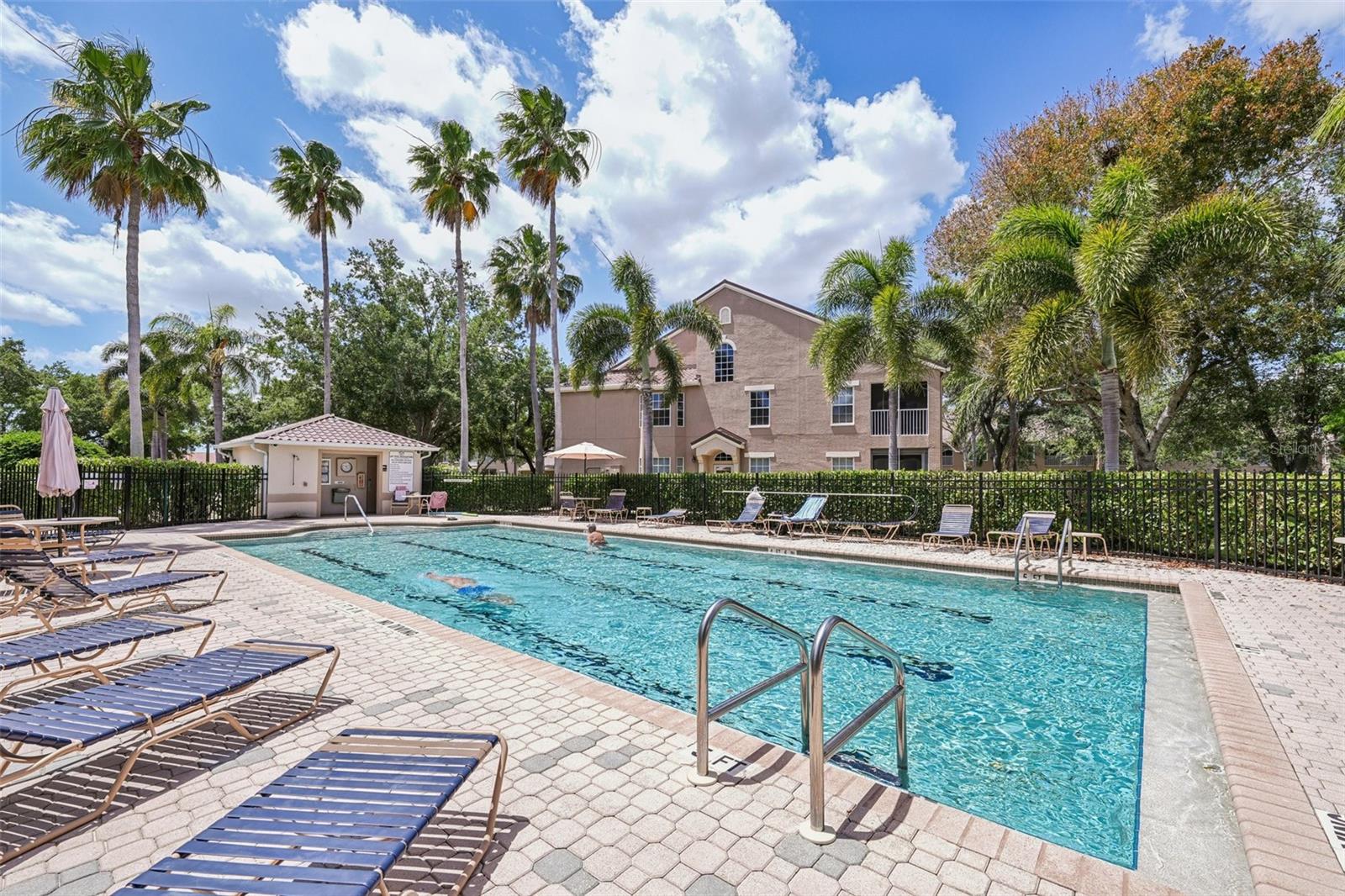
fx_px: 523
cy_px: 448
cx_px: 672
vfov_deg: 81.2
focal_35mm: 14
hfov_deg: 104.3
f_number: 8
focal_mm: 14
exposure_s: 1/160
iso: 50
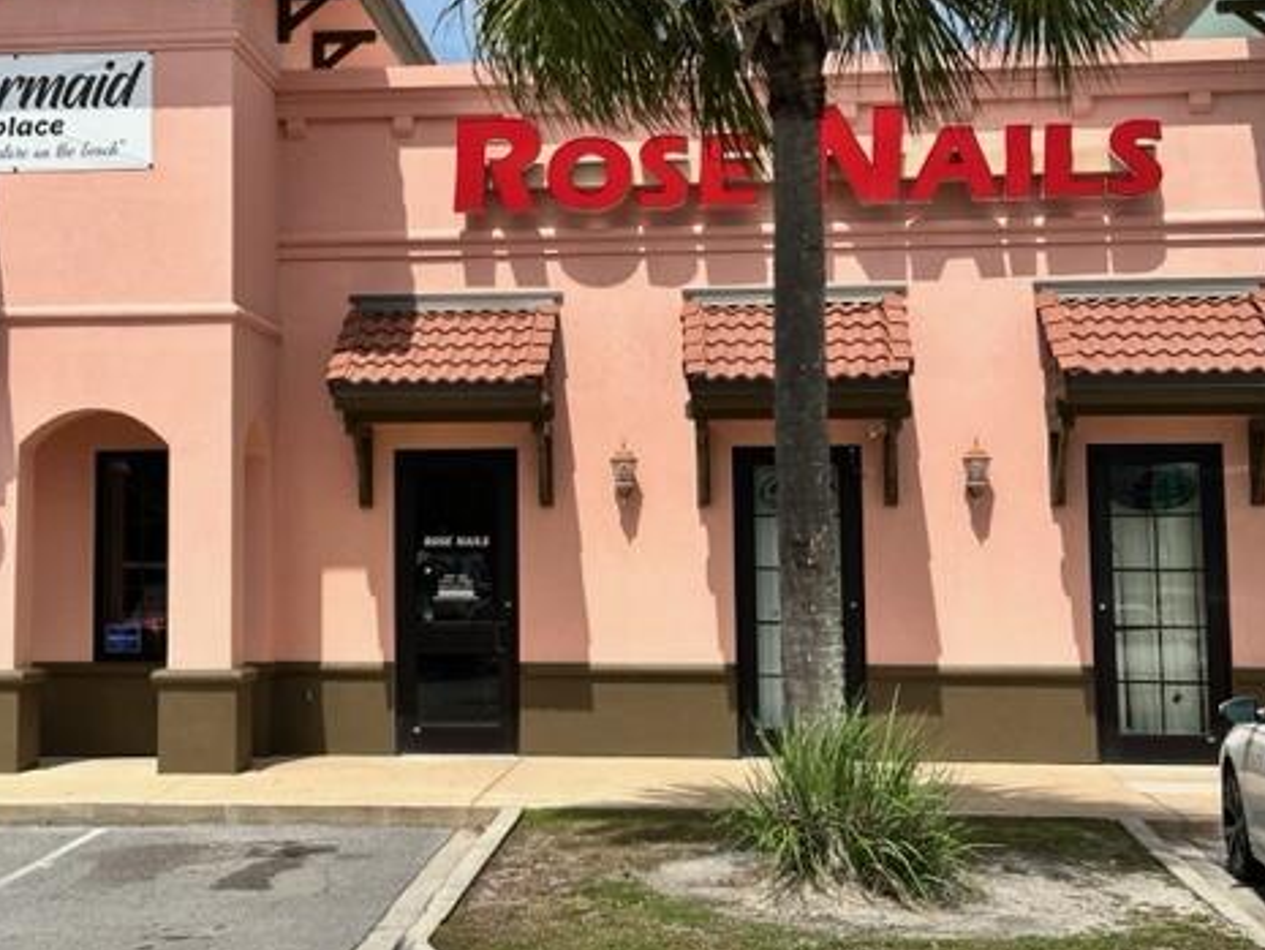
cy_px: 357
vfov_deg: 22.2
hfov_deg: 29.2
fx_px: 2413
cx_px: 405
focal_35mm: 66
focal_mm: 6.86
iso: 64
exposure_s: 1/6211
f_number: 1.78
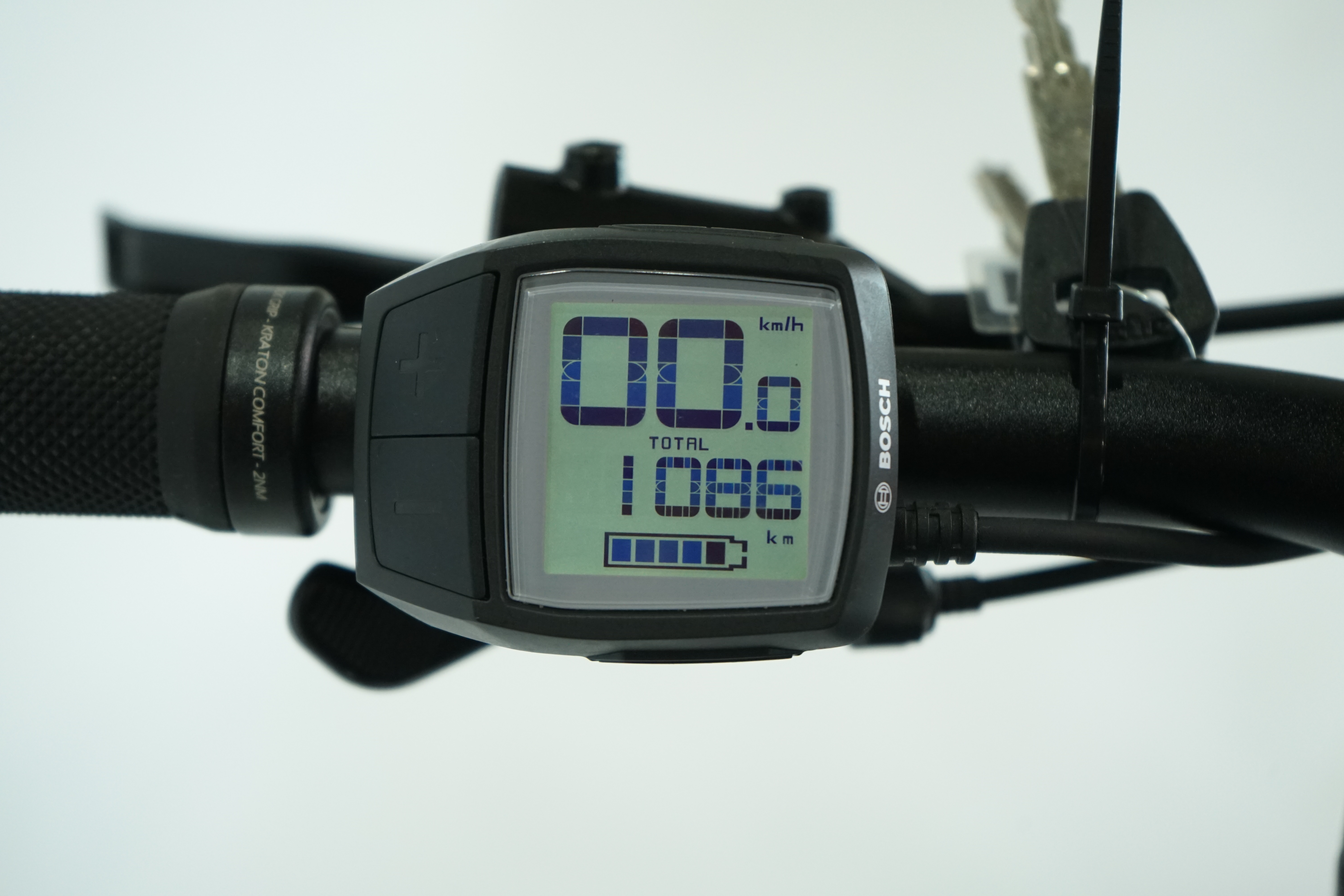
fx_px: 2613
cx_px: 672
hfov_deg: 28.8
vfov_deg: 19.5
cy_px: 448
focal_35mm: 70
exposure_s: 1/200
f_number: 5.6
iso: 2000
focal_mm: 70
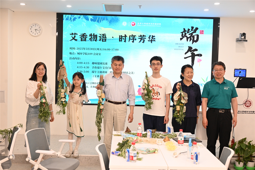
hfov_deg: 42.7
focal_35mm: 46
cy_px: 85
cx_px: 128
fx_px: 326
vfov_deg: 29.3
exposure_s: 1/125
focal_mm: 46
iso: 2800
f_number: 5.3
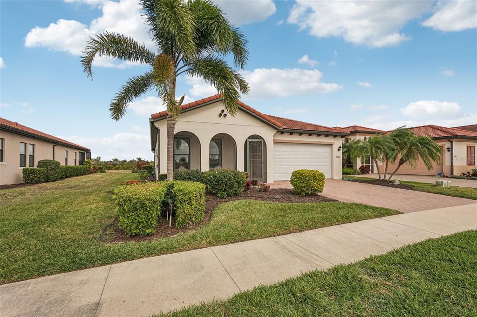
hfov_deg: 96.8
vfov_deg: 73.7
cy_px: 158
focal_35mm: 16
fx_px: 212
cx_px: 238
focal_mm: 16
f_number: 8
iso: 400
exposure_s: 1/1000
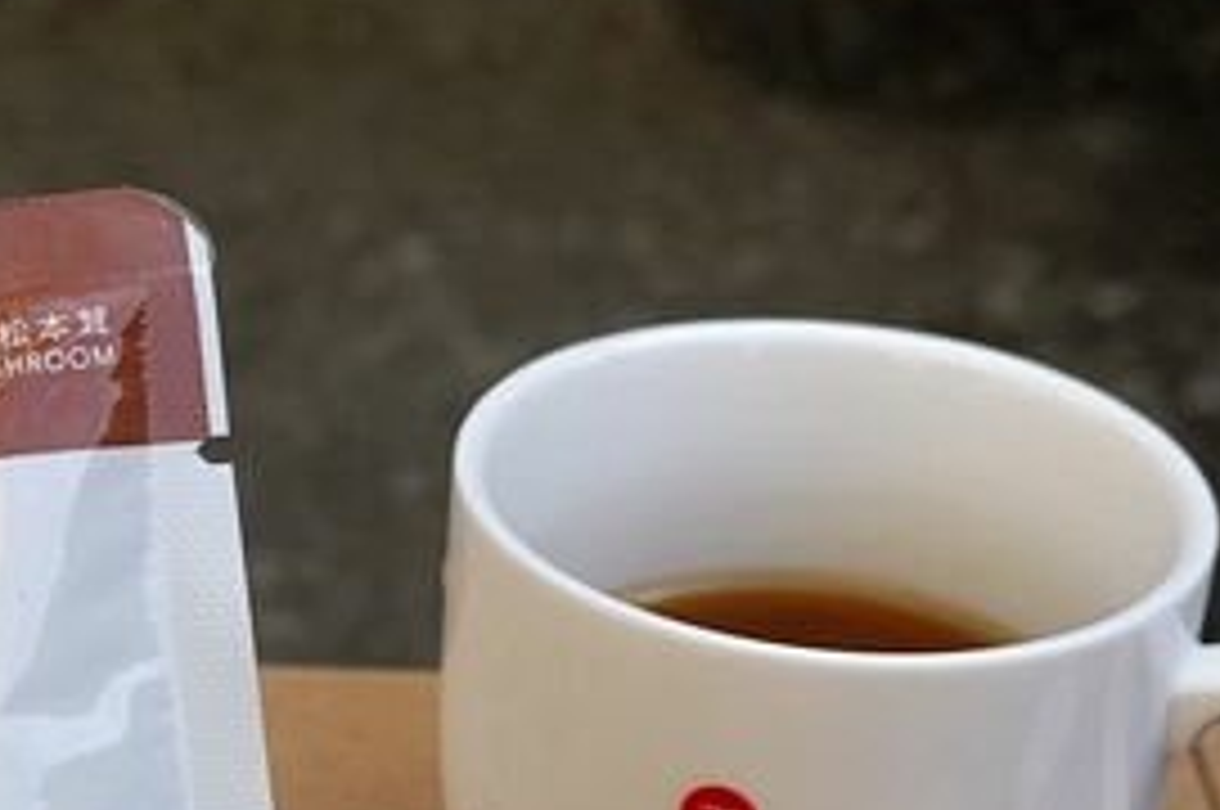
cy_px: 767
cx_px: 144
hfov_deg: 20.9
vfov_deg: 14.0
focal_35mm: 96
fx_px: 3249
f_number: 4
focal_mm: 14.99
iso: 125
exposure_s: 1/640
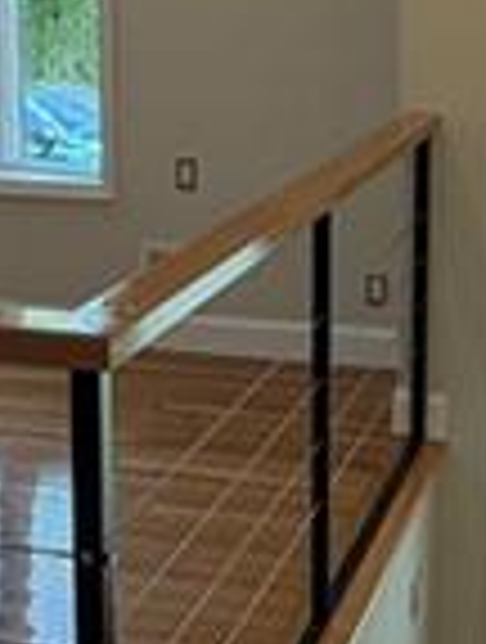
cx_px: 284
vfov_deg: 25.6
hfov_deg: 19.7
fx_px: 1398
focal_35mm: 75
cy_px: 158
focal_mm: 2.22
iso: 125
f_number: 2.2
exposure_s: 1/120
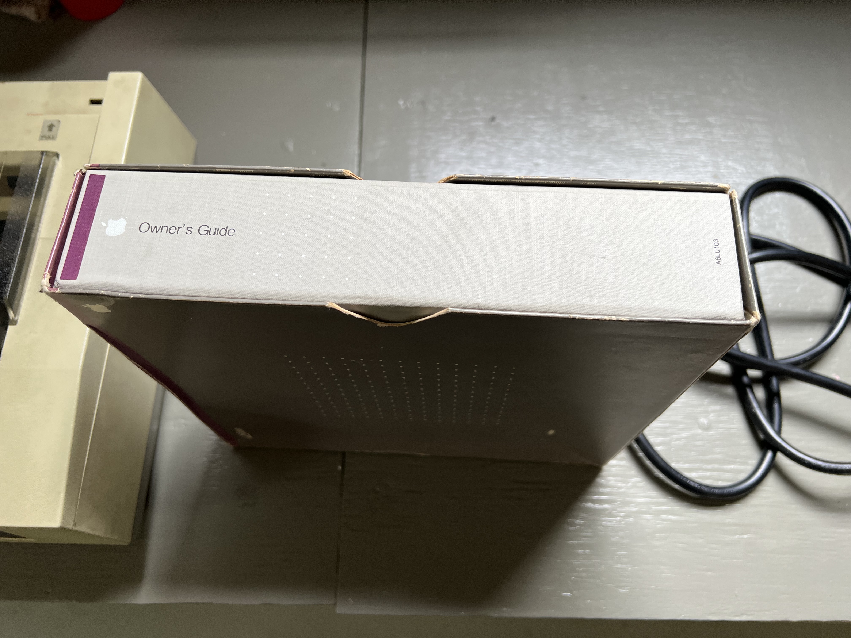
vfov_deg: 53.1
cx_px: 426
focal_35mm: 26
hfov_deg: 67.3
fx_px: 639
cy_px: 319
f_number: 1.5
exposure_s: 1/121
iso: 64
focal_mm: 5.7
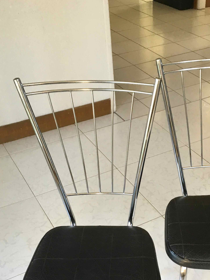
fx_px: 372
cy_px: 212
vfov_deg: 40.0
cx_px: 147
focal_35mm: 46
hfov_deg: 31.2
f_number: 2.2
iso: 50
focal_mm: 4.15
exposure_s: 1/33
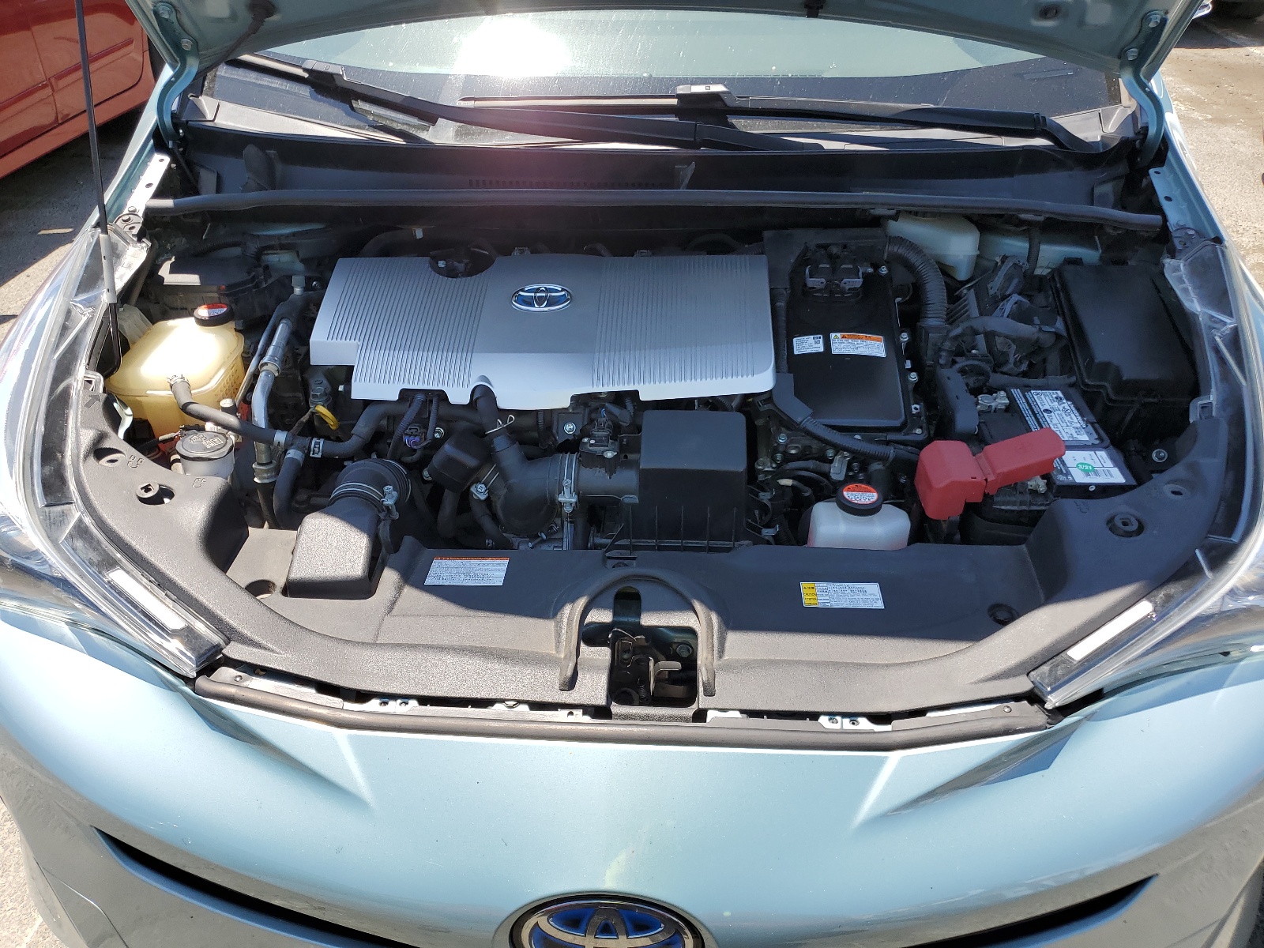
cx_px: 632
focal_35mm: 26
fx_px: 949
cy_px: 474
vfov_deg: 53.1
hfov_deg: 67.3
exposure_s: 1/1250
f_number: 1.5
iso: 50
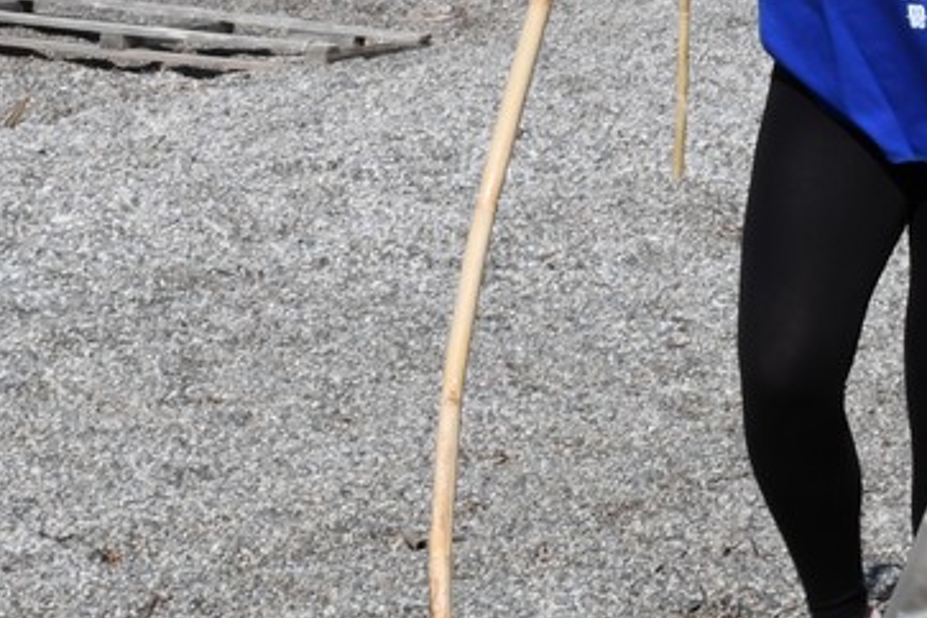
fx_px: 7081
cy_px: -157
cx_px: 674
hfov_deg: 7.5
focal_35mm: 275
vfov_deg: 5.0
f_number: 29
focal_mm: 52
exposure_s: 1/200
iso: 400
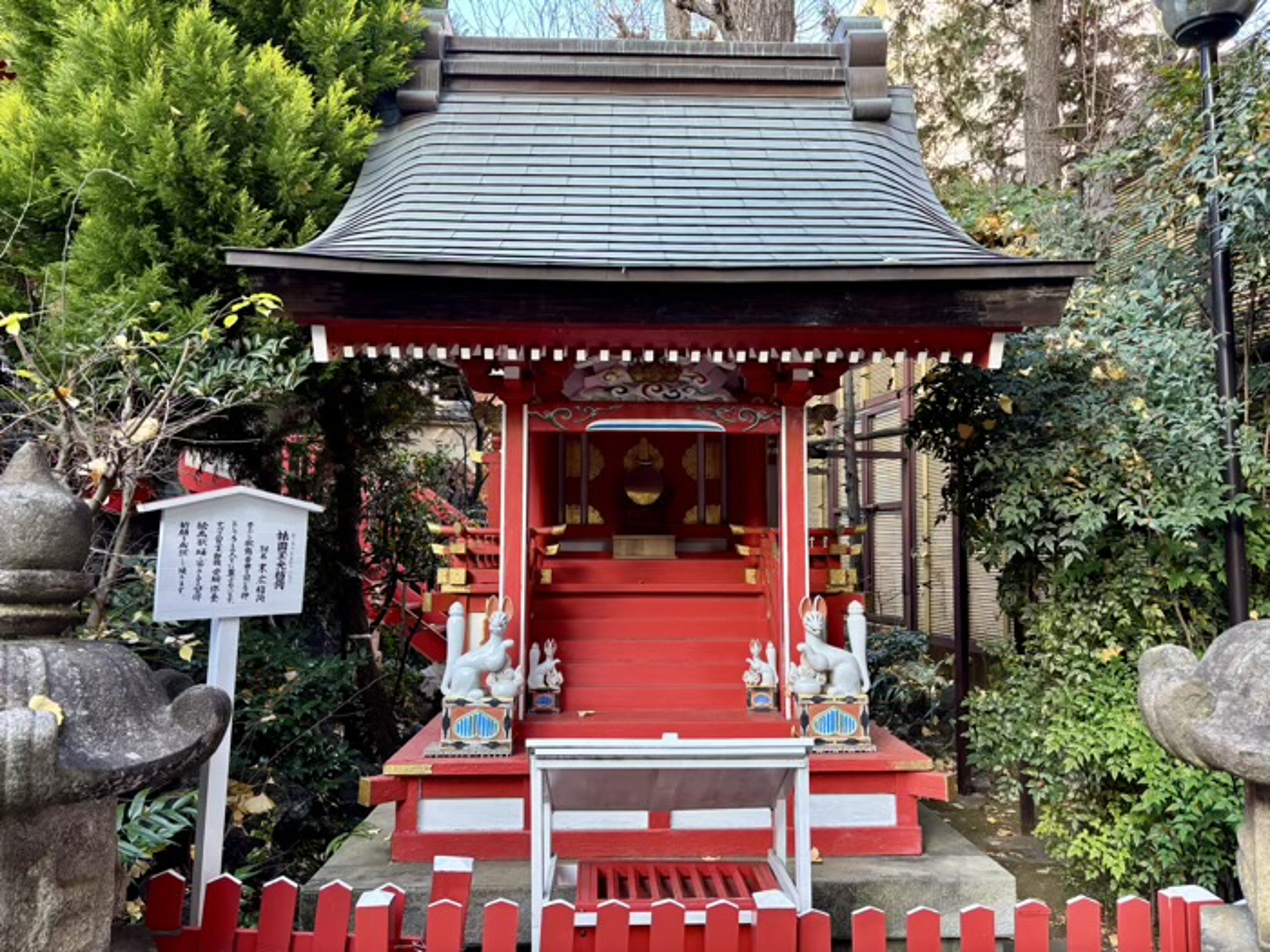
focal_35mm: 26
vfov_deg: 53.1
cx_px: 635
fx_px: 954
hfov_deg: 67.3
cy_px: 476
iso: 80
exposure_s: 1/121
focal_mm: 5.96
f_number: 1.6
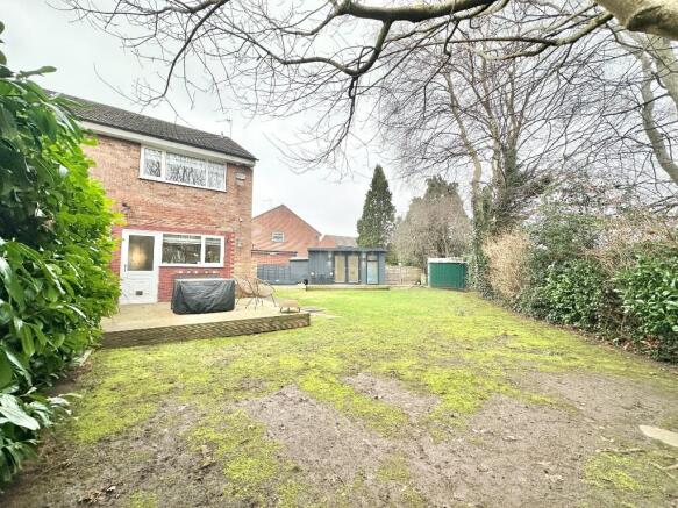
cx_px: 339
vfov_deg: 85.7
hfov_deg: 102.1
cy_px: 254
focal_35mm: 14
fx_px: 274
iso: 40
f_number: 2.2
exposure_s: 1/99
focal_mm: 2.22
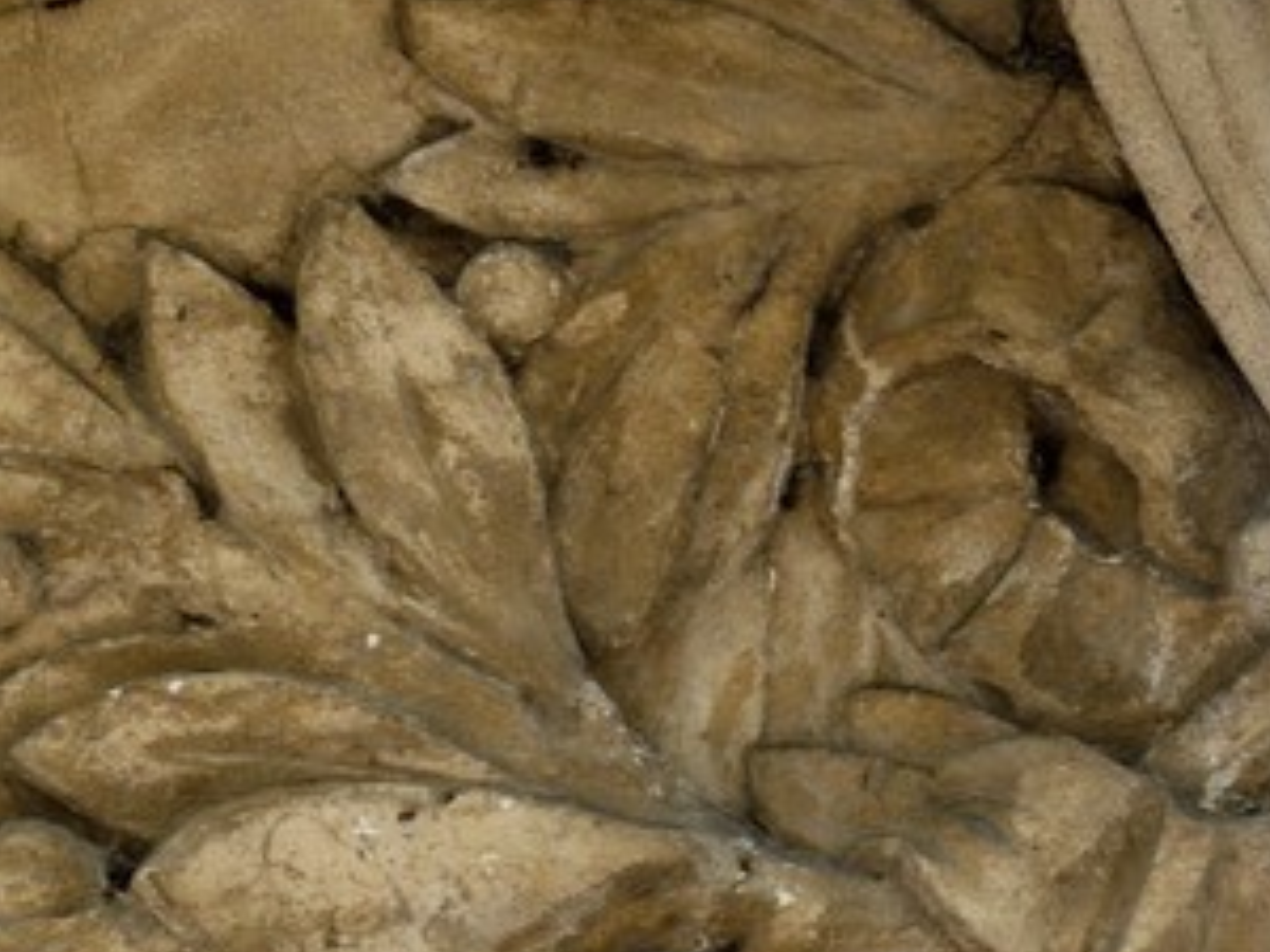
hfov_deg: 7.5
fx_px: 9025
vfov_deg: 6.0
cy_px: 495
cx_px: 2976
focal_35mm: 246
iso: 400
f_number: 6.3
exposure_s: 1/125
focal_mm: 48
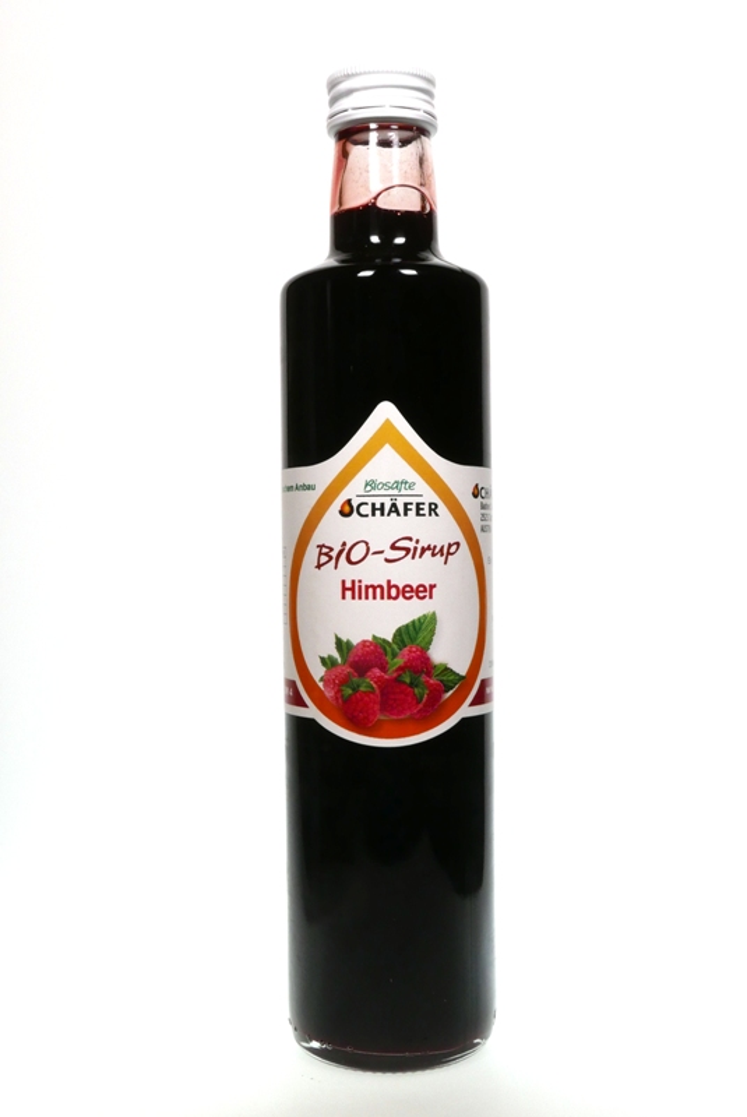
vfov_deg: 44.5
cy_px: 558
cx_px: 374
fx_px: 1366
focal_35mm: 44
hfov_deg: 30.6
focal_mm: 19.9
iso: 800
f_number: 16
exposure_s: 1/60
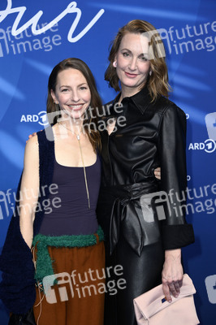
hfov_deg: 14.8
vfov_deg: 22.2
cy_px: 162
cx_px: 108
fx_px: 829
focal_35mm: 92
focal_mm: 92
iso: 1000
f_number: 5.6
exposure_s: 1/250
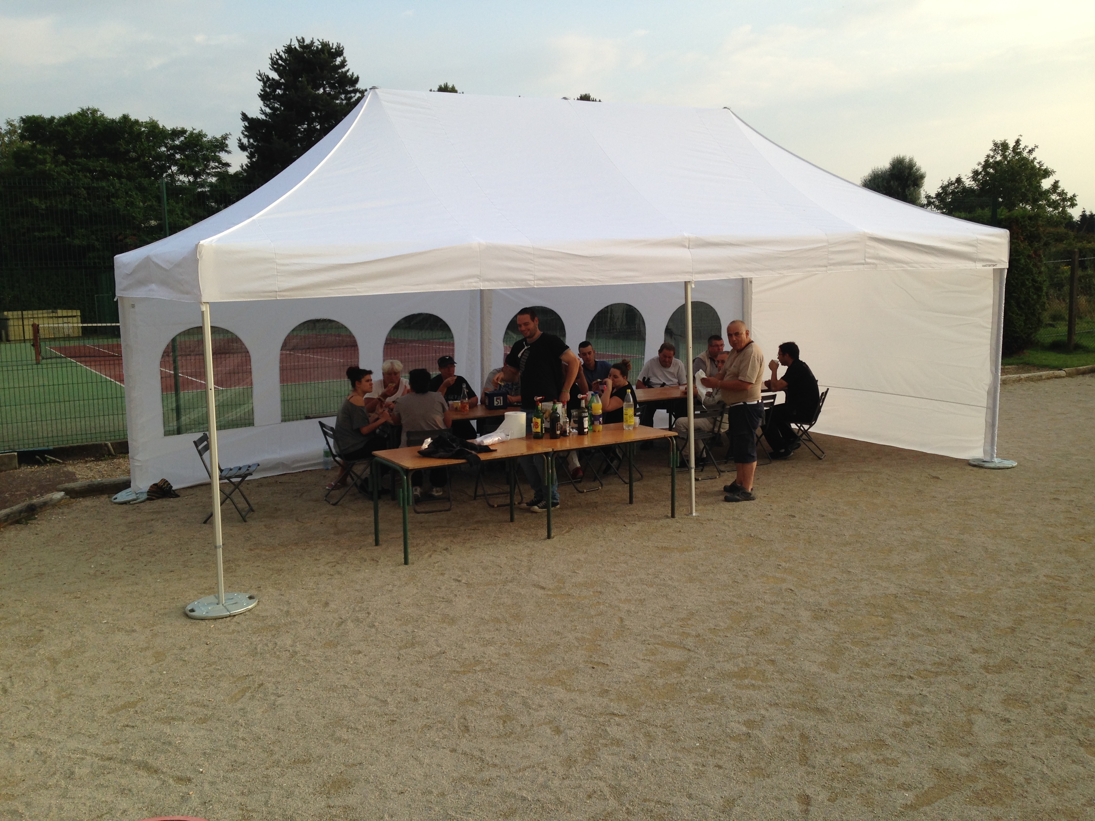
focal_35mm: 33
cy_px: 410
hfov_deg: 55.4
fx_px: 1044
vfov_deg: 42.9
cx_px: 548
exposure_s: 1/565
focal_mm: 4.12
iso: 50
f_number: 2.4
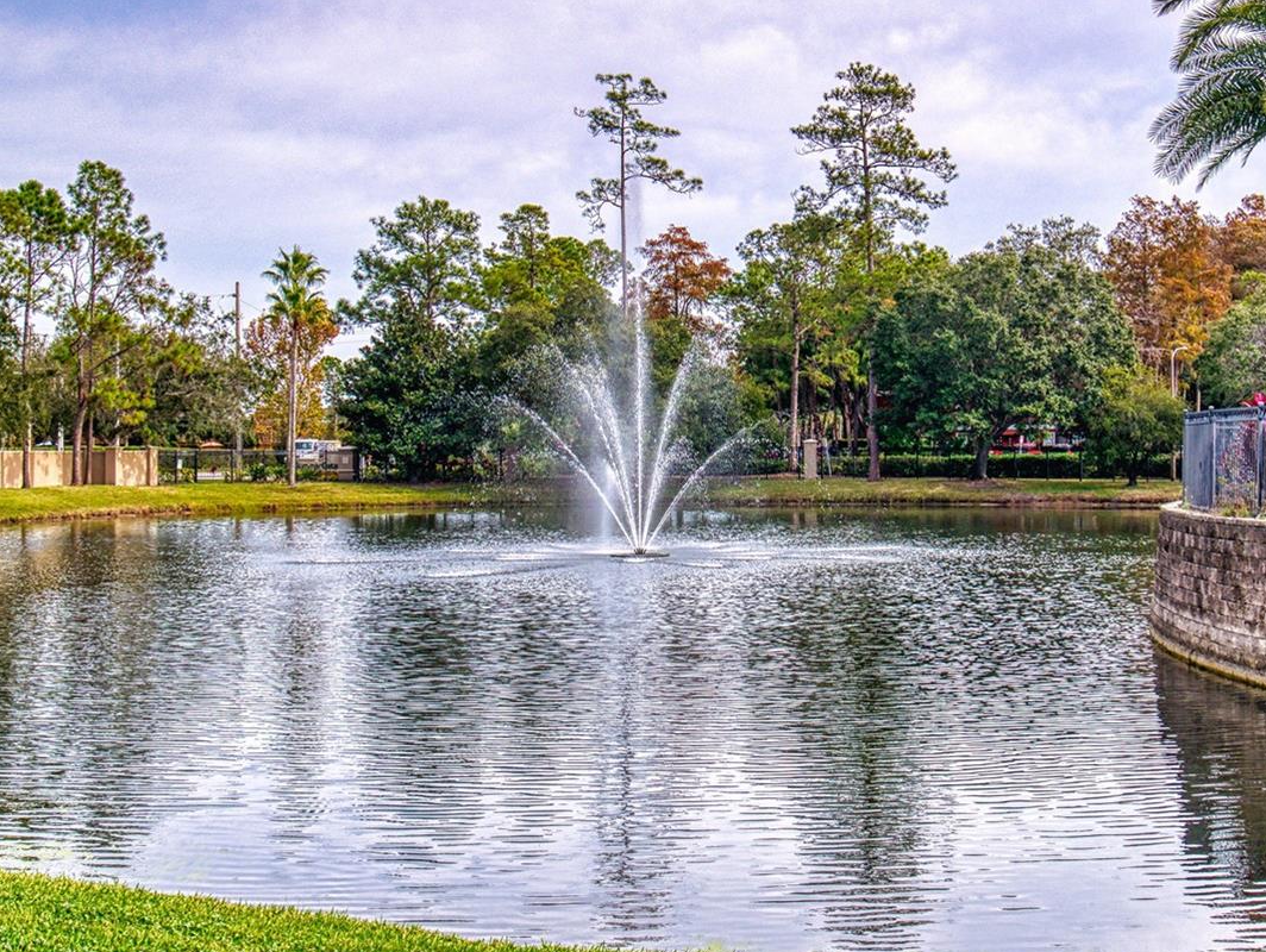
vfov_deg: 27.0
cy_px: 407
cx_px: 681
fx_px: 1977
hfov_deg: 35.5
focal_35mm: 54
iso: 200
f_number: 8
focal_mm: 18
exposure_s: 1/160
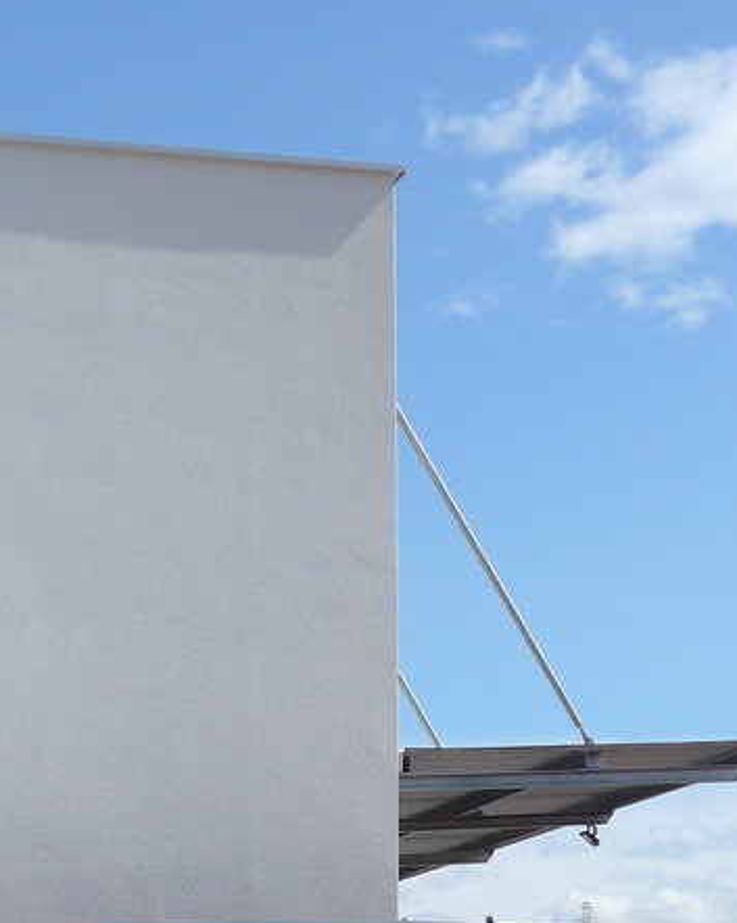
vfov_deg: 15.5
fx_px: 3330
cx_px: 482
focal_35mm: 122
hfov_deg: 12.6
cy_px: 883
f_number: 3
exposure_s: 1/2000
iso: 80
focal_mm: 9.5
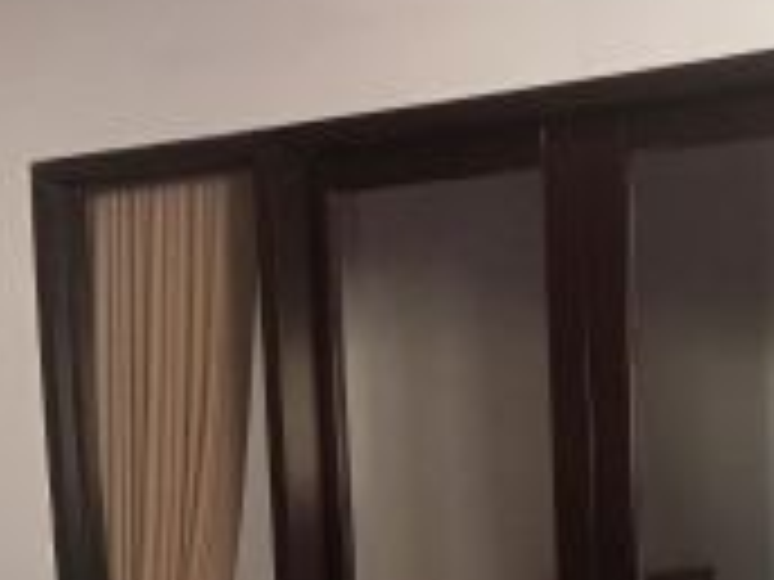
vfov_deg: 18.1
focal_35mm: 78
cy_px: 670
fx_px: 1744
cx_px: 684
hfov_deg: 24.4
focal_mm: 3.46
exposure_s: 1/33.3
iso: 179
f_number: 2.2
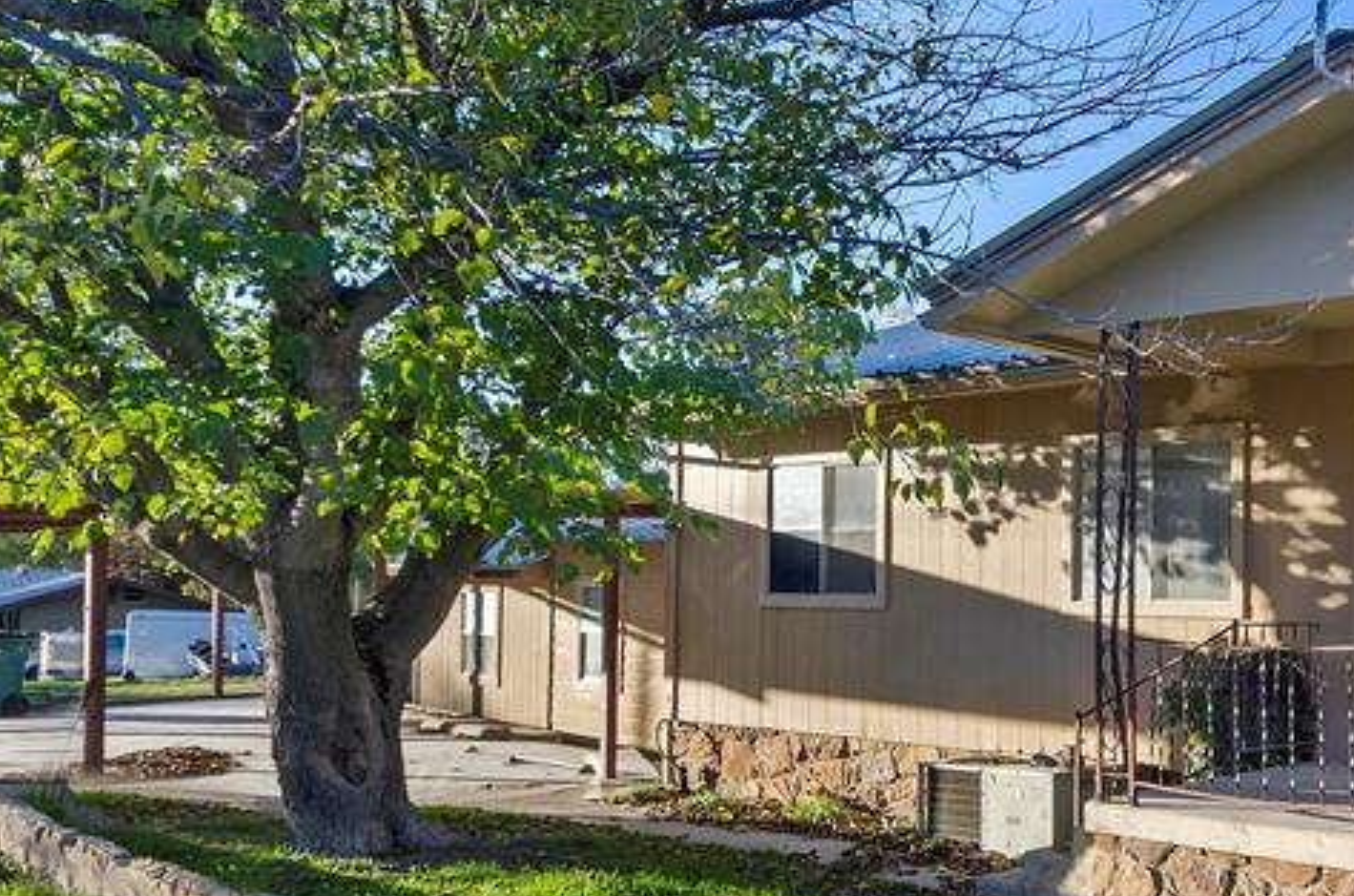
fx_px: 1463
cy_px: 573
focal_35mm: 39
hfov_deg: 43.3
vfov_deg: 33.8
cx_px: 1325
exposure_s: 1/13
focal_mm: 12
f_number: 8
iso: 200
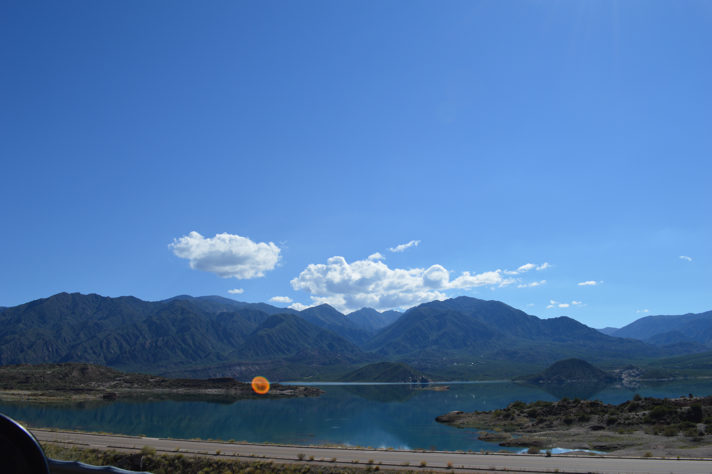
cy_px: 237
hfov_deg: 67.4
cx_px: 356
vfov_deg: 47.8
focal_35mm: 27
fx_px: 534
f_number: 10
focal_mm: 18
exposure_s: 1/400
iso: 100
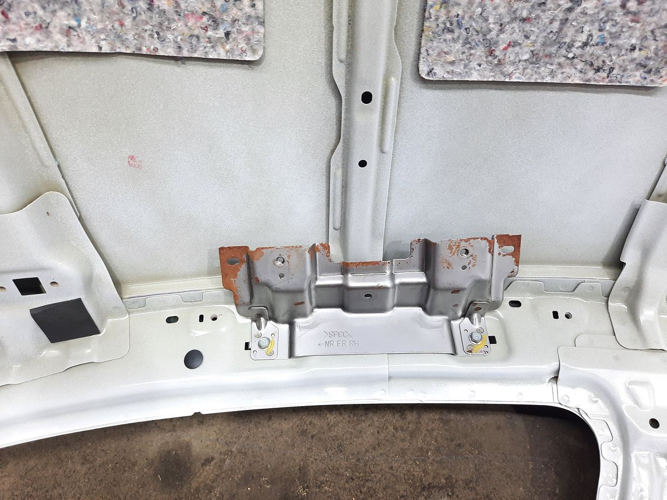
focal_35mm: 25
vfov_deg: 54.9
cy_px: 250
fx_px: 482
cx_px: 334
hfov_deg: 69.4
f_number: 2
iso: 250
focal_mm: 4.6
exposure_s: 1/50
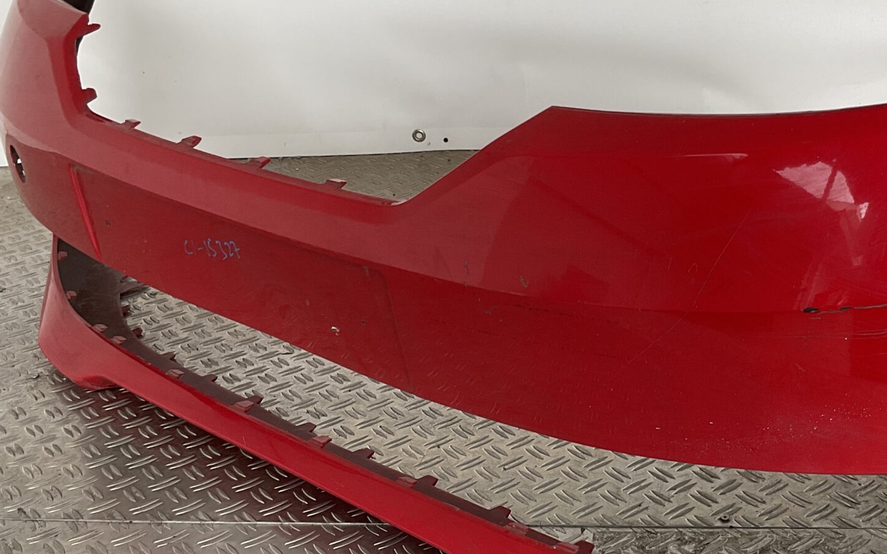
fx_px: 1329
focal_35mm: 55
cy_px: 304
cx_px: 612
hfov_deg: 36.4
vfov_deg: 23.5
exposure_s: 1/100
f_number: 1.8
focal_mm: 3
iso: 25
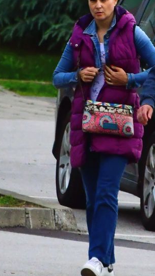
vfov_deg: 2.6
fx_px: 6119
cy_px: 105
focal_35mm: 838
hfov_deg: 1.5
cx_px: 158
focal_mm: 300
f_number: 6.3
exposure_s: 1/5000
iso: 1250
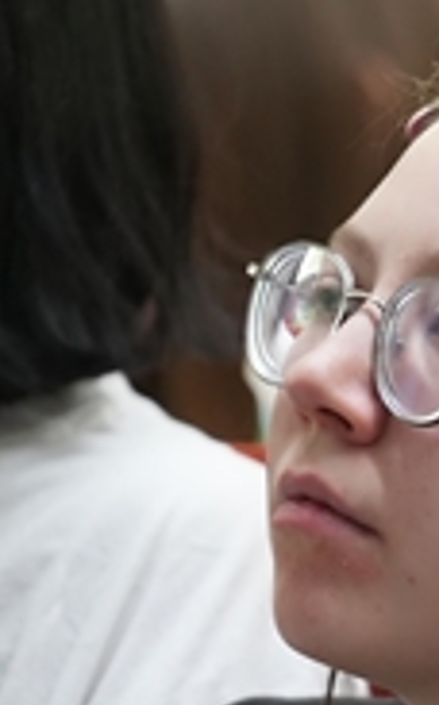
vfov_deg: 2.5
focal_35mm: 855
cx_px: 762
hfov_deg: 1.5
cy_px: 358
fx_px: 16406
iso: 1600
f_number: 4
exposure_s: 1/50
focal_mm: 200
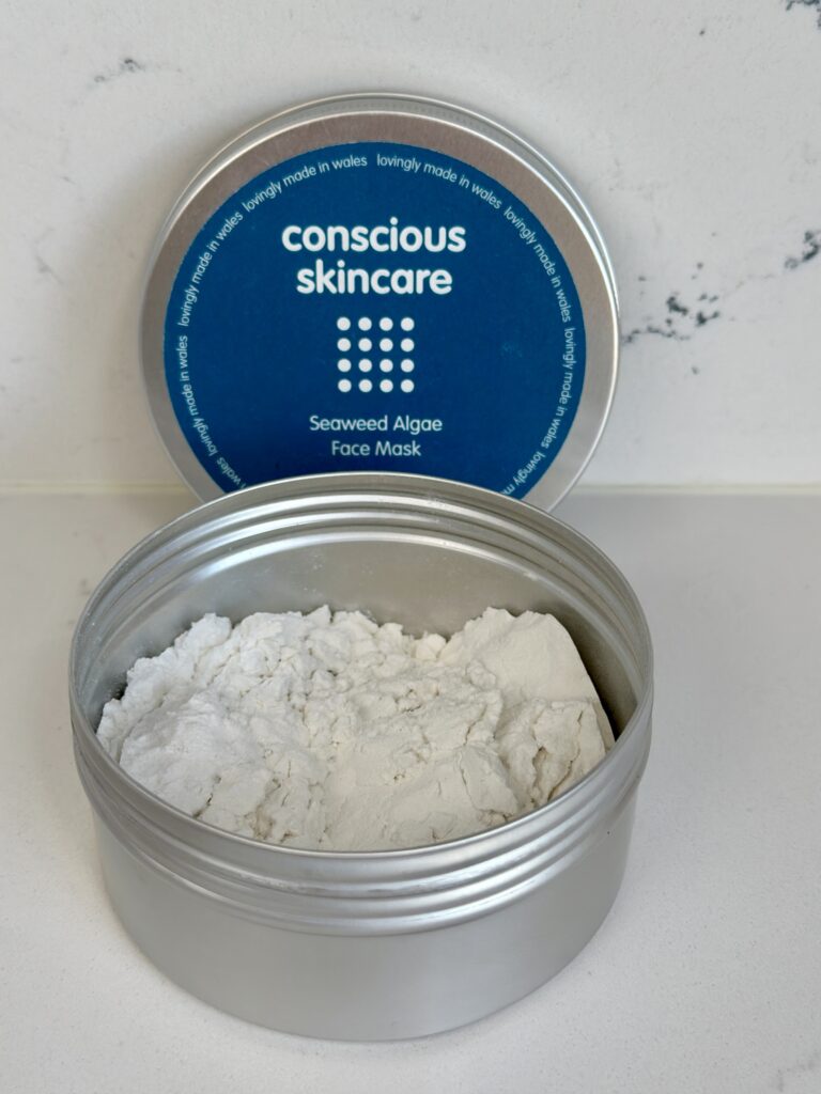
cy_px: 547
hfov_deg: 30.3
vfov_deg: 39.7
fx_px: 1518
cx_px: 410
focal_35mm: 48
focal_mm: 6.86
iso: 100
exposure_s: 1/121
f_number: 1.78
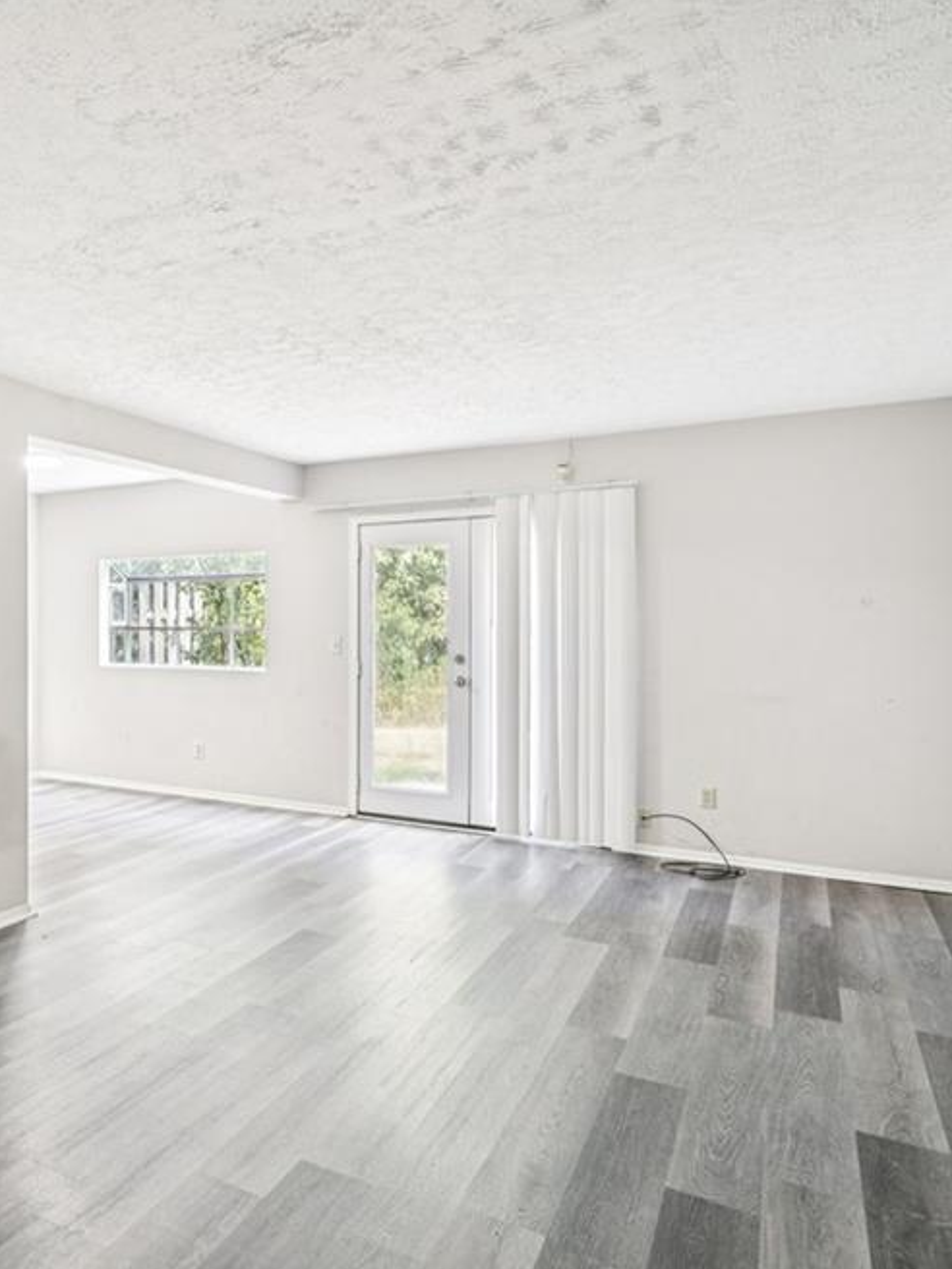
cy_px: 644
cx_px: 54
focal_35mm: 24
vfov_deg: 71.6
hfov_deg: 49.1
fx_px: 880
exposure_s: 1/2.5
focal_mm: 16
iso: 400
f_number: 8
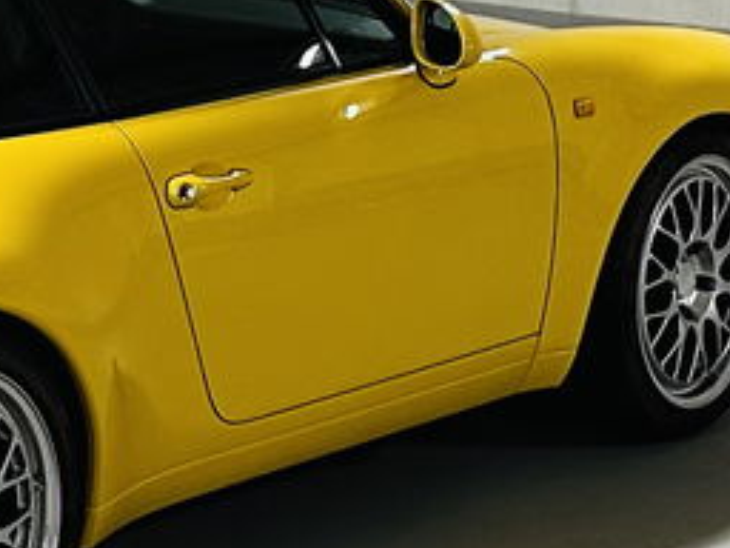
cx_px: -180
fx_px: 1518
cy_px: 98
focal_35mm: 72
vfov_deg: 20.2
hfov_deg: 24.2
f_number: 1.78
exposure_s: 1/100
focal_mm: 6.86
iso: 200
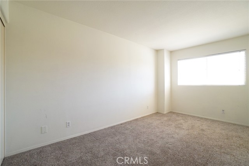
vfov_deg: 77.4
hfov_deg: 100.4
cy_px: 83
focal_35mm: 15
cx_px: 124
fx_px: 104
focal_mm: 10
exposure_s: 1/40
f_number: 6.3
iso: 800
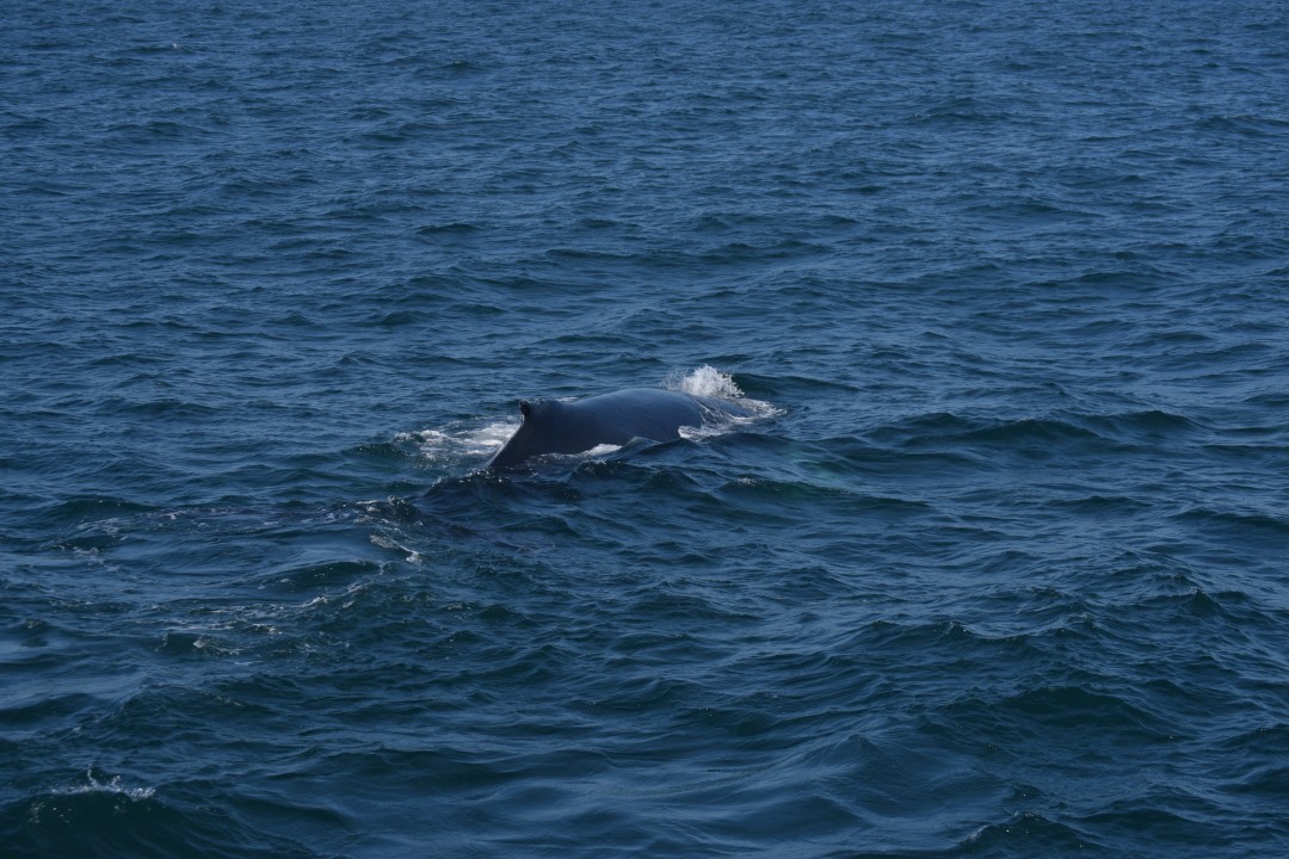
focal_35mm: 93
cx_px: 644
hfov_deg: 21.9
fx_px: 3330
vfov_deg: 14.7
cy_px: 430
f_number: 5.6
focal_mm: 62
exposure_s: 1/1600
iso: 200
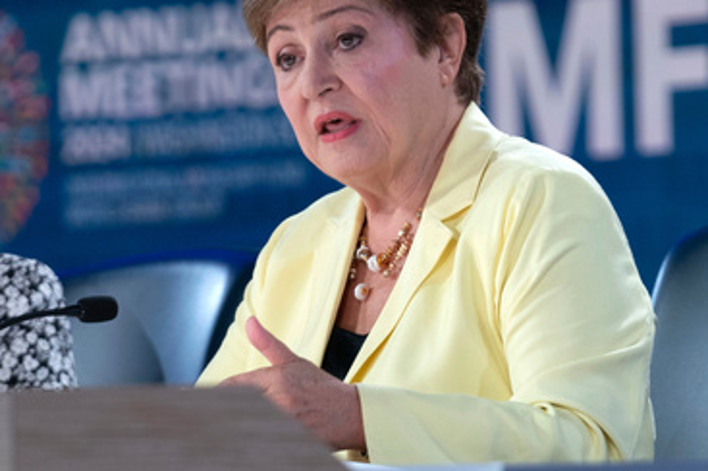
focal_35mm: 279
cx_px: 380
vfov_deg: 4.9
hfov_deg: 7.4
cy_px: 163
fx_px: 5482
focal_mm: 200
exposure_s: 1/320
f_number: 3.5
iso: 1250
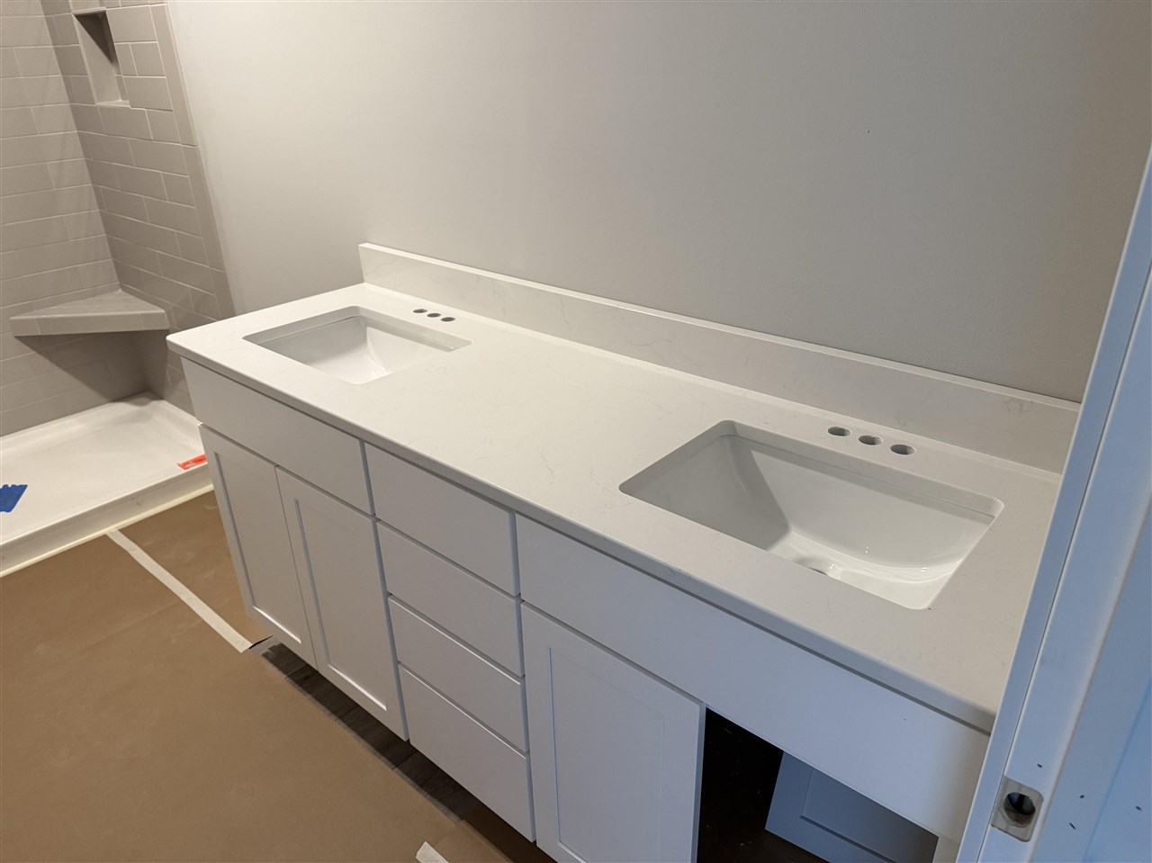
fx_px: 798
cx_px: 576
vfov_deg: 56.8
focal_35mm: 24
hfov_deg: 71.6
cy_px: 432
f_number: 1.78
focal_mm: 6.76
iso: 250
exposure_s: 1/60
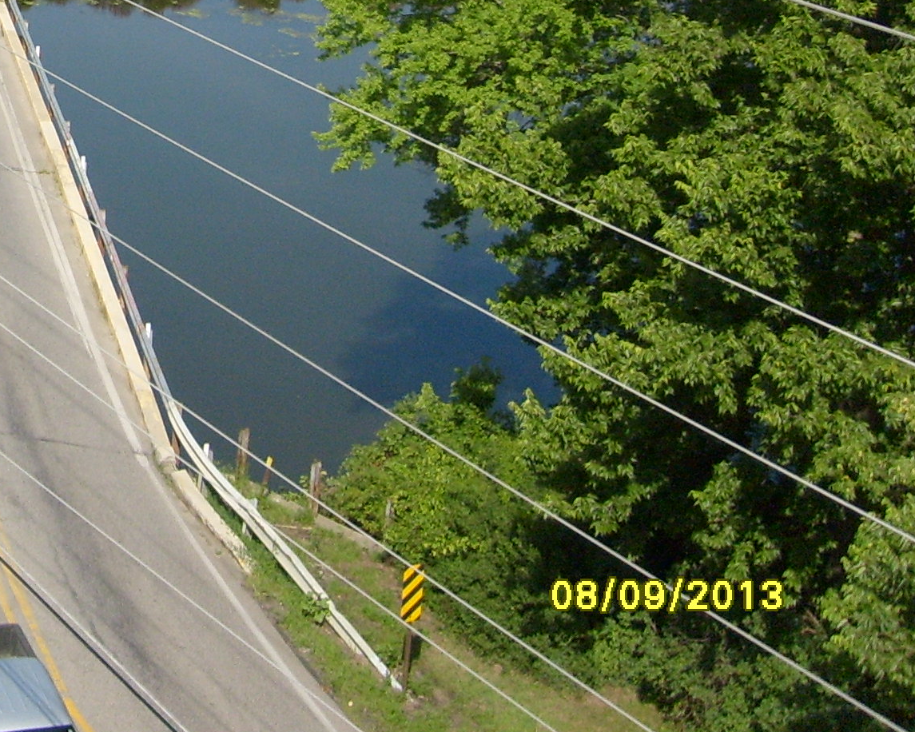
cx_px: -125
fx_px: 2275
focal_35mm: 84
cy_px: -74
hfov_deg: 21.4
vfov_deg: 17.6
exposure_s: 1/250
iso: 80
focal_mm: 5.8
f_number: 7.1
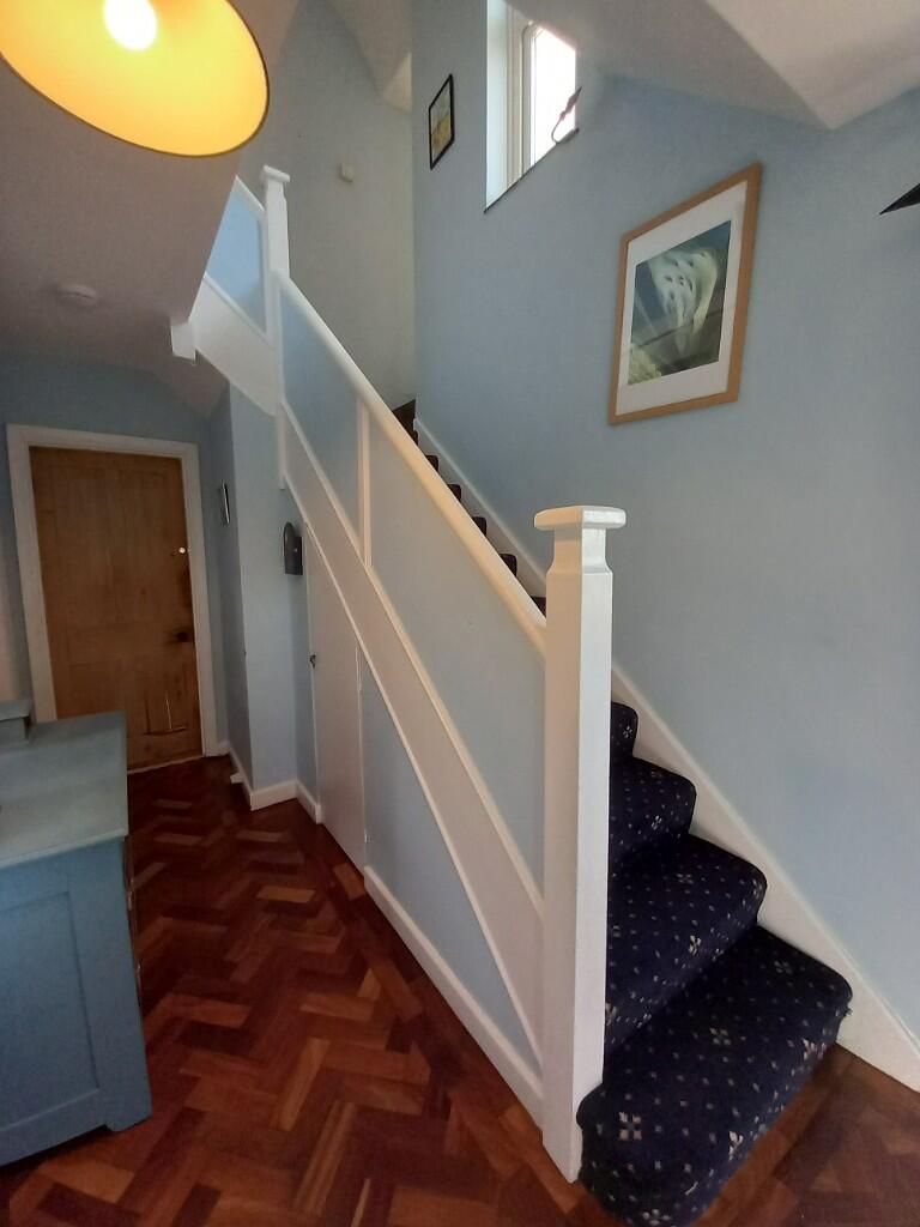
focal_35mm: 13
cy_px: 614
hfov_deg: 89.9
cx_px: 460
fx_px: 461
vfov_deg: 106.2
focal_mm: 1.13
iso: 160
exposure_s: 1/50
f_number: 2.2
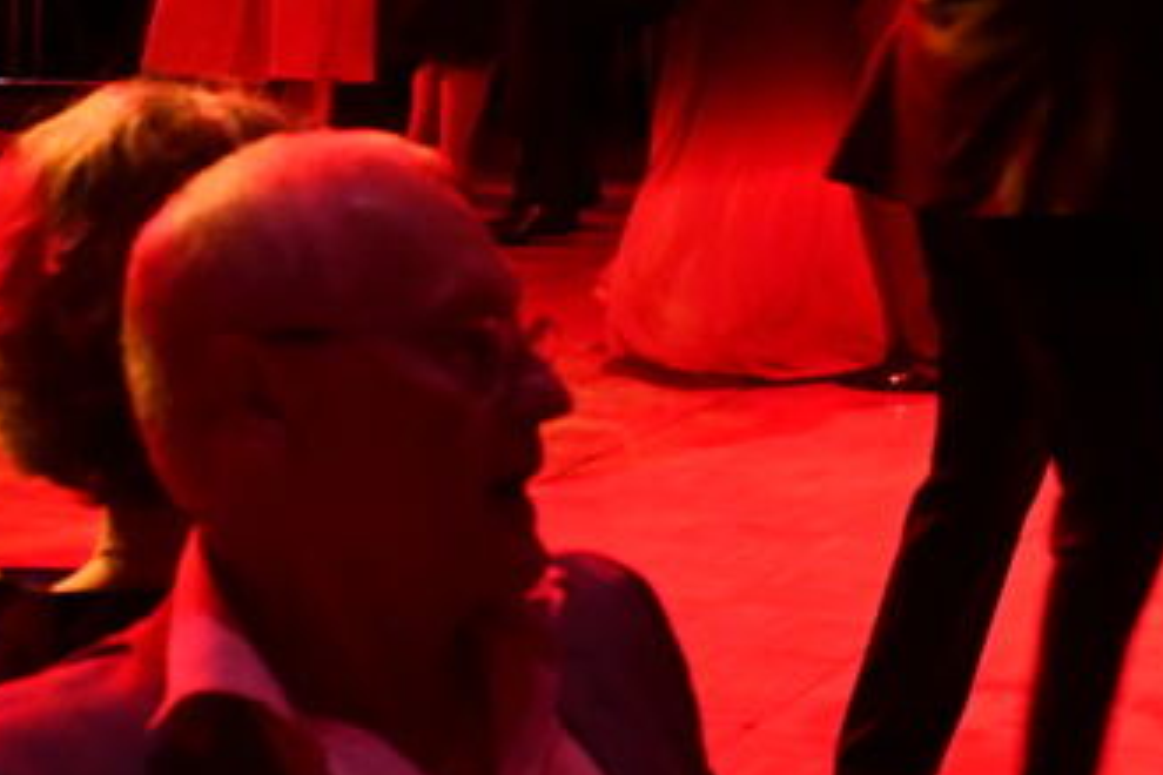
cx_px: 1159
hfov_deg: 15.4
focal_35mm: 131
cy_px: 250
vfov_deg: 10.5
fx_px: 4232
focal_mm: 24
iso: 2500
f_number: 5
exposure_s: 1/100
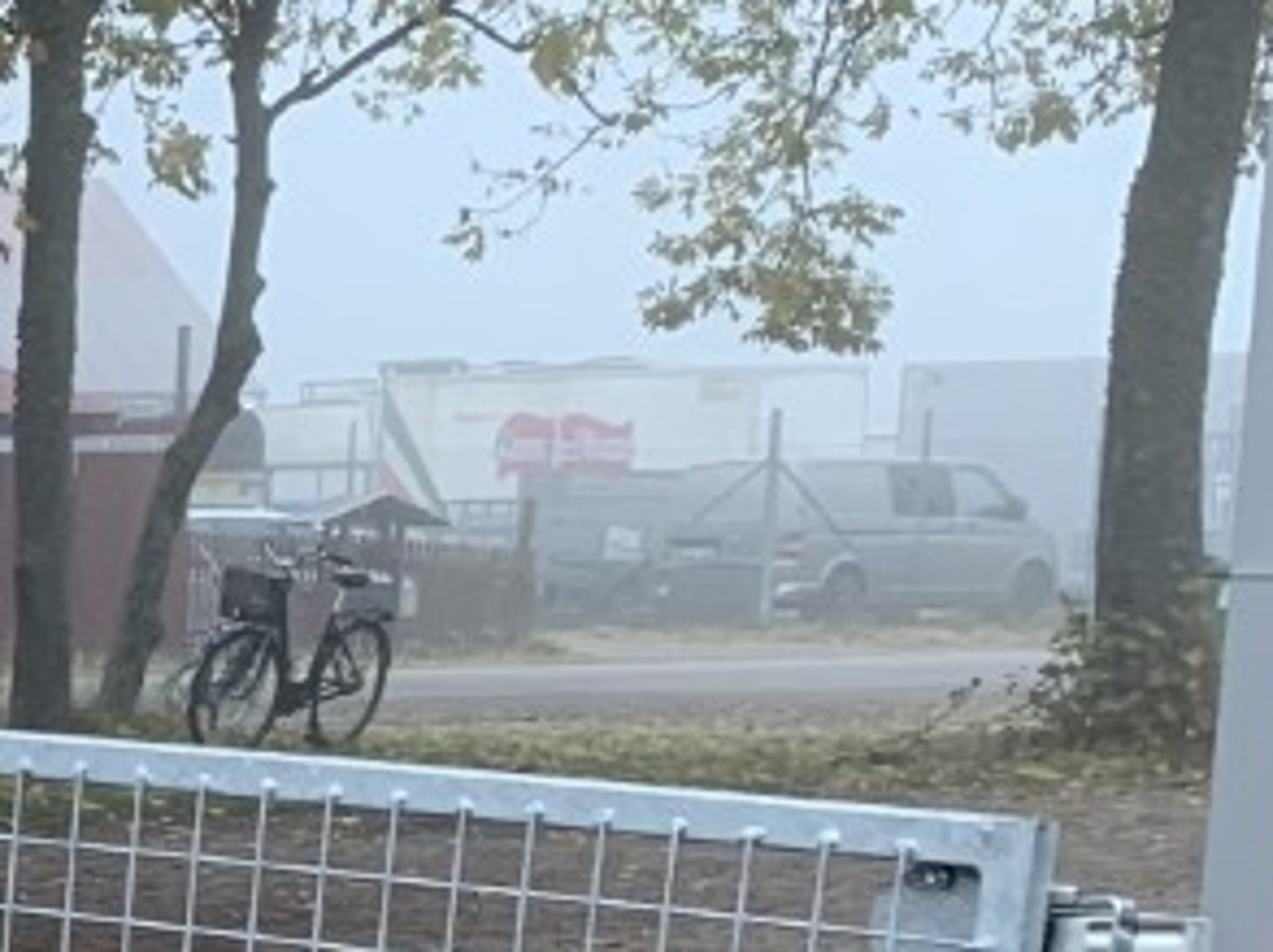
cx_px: -1117
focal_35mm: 128
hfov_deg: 13.6
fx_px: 4701
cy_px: 1448
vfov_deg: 11.1
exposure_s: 1/121
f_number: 1.8
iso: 80
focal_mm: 4.25
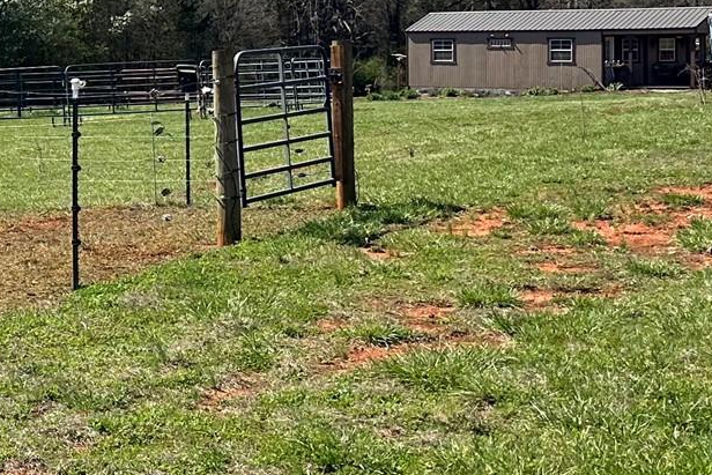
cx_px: -109
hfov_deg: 22.8
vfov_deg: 16.3
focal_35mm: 83
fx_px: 1642
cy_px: 86
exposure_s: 1/4762
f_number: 1.78
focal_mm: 6.86
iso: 80
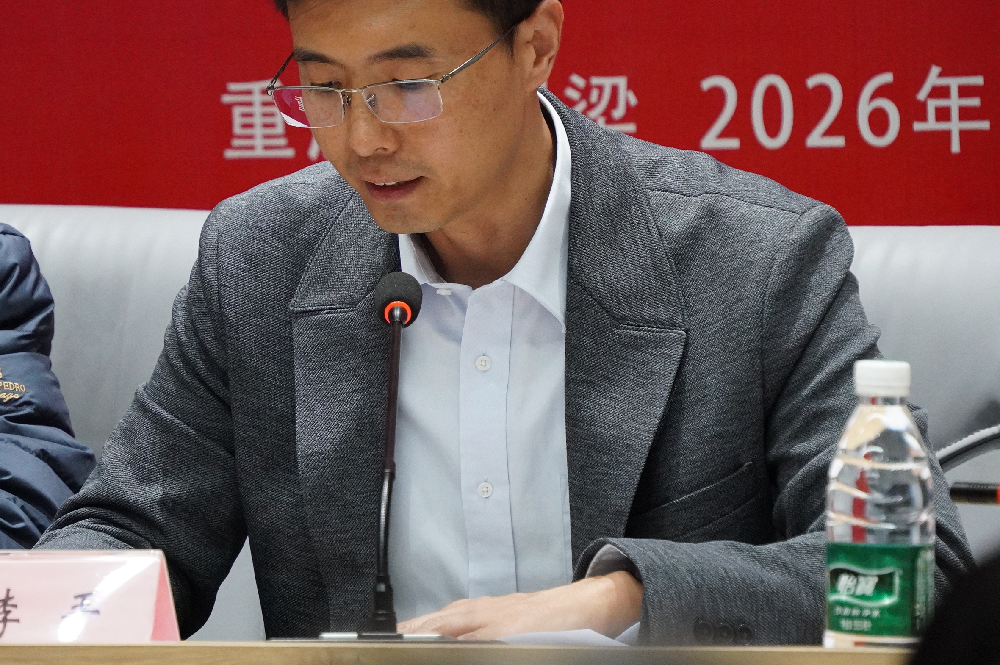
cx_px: 430
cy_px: 253
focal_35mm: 302
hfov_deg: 6.8
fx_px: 8382
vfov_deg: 4.5
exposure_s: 1/160
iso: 4000
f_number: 6.3
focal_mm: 158
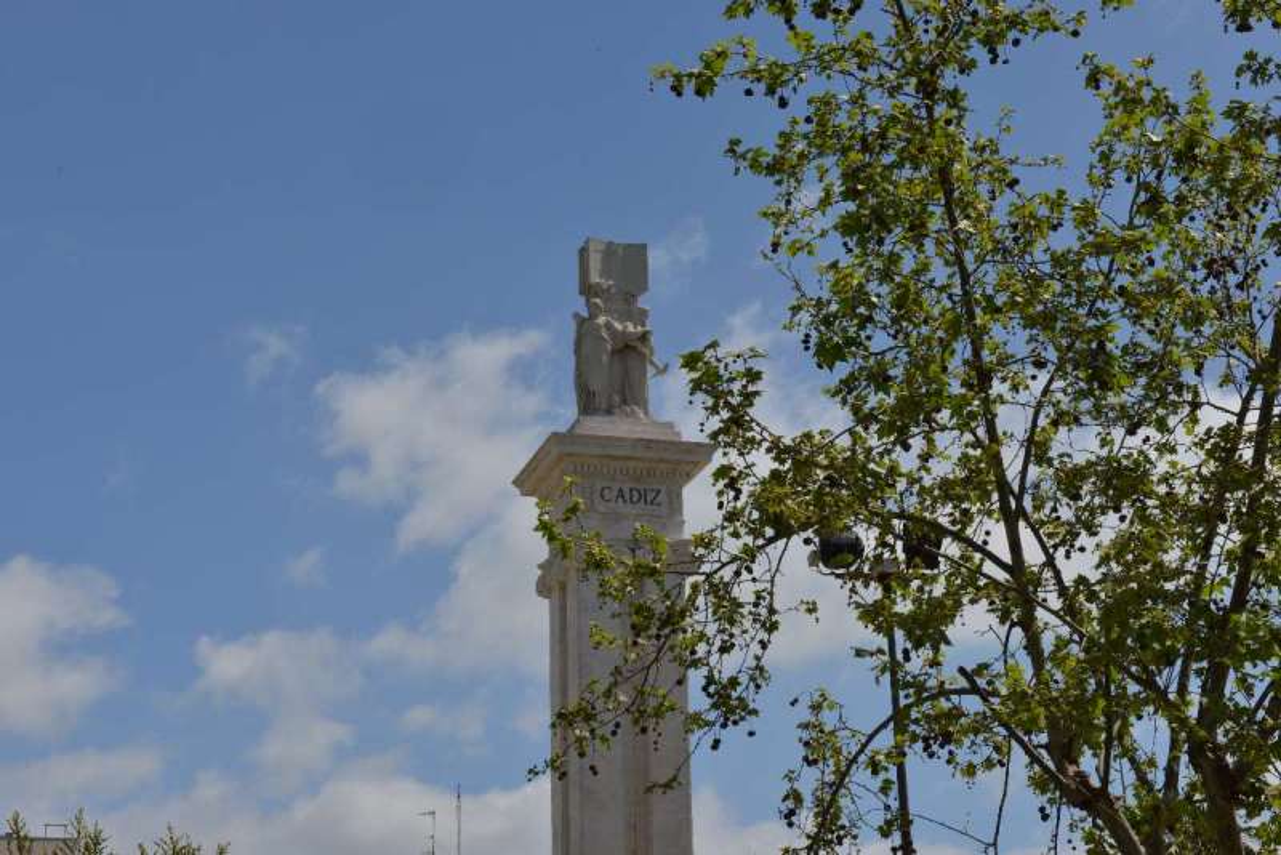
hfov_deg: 28.8
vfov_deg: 19.5
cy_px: 428
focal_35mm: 70
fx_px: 2492
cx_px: 640
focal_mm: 70
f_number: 22
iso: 125
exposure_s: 1/125
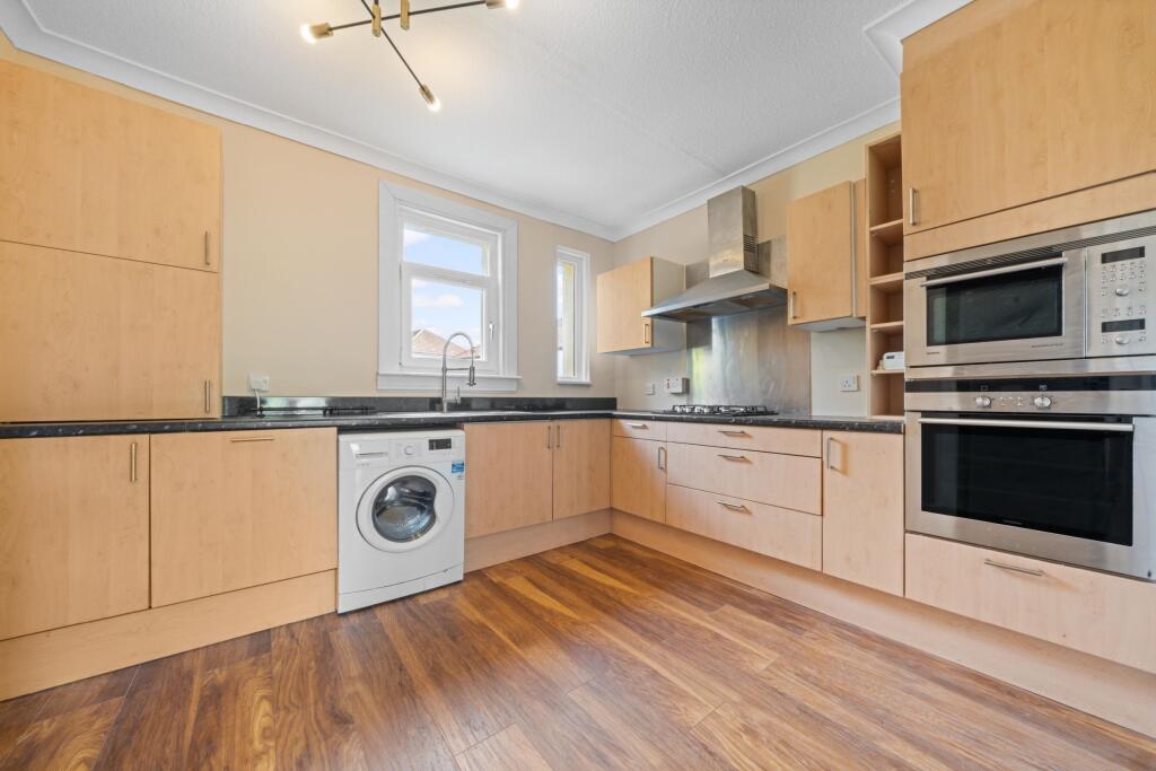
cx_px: 578
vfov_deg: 90.0
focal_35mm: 12
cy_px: 386
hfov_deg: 112.6
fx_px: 385
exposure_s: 5
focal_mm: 12
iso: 640
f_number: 20
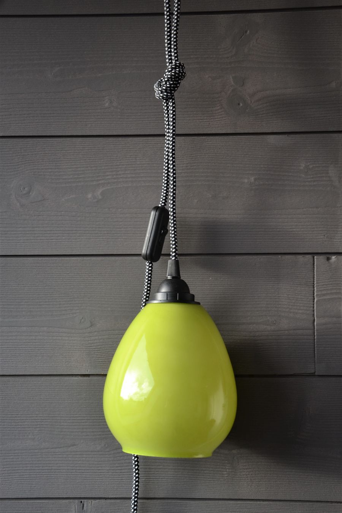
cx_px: 171
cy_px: 256
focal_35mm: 60
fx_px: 855
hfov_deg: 22.6
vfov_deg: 33.4
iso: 400
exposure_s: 1/100
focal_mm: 40
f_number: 5
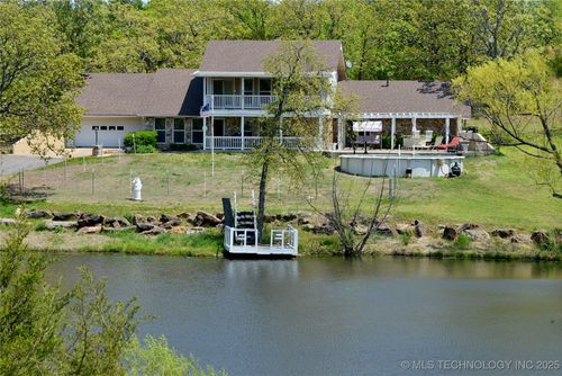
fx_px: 1437
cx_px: 281
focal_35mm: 92
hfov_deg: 22.1
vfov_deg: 14.9
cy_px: 188
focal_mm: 92
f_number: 10
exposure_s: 1/400
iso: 320
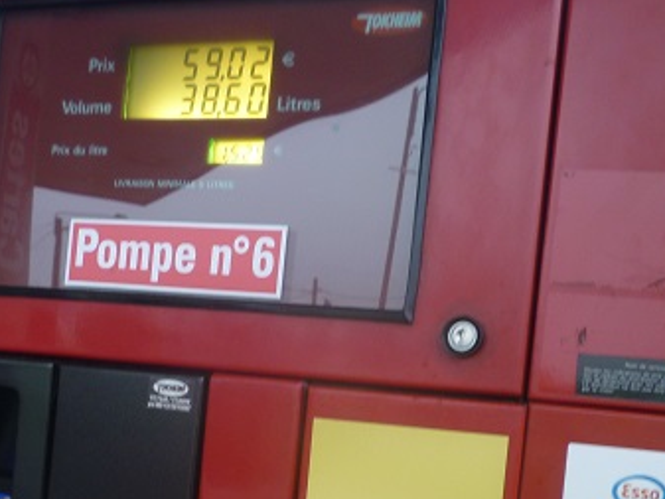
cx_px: 276
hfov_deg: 34.8
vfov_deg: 25.7
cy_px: 454
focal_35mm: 55
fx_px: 1057
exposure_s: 1/30
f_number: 3.3
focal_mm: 5.2
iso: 100
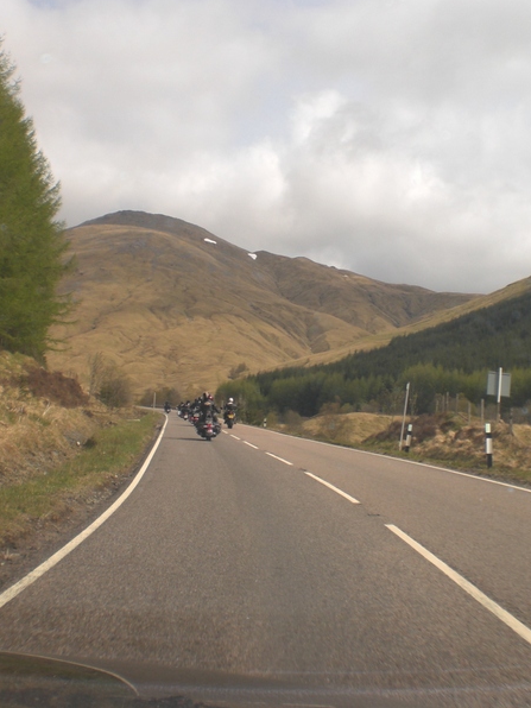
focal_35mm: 51
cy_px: 353
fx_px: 1043
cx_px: 254
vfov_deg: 37.5
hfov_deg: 28.6
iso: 50
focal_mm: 6.3
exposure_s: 1/320
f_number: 4.4
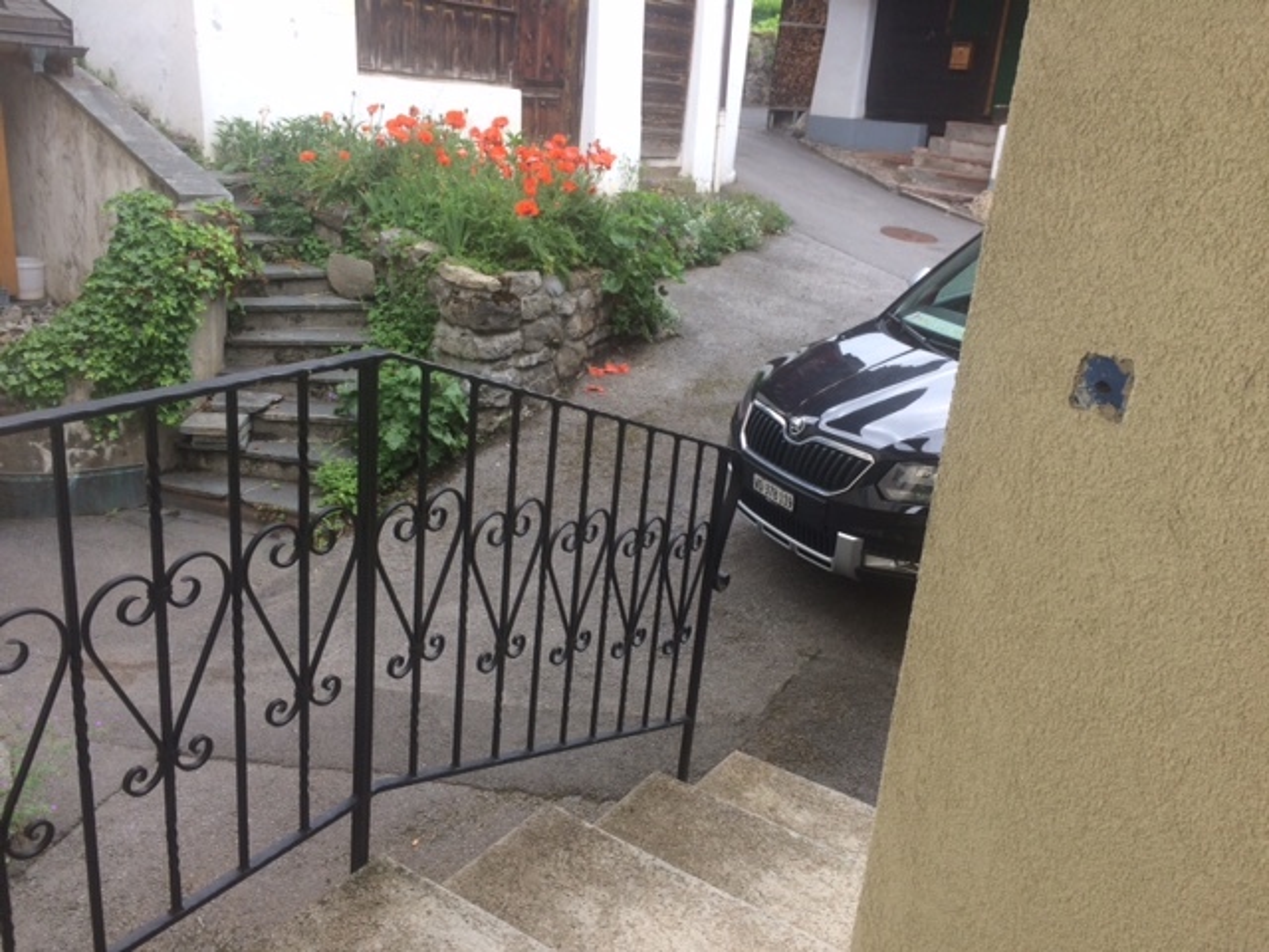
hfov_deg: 61.7
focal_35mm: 29
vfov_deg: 48.2
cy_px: 476
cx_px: 634
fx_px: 1063
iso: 32
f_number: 2.2
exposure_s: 1/154
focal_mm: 4.15
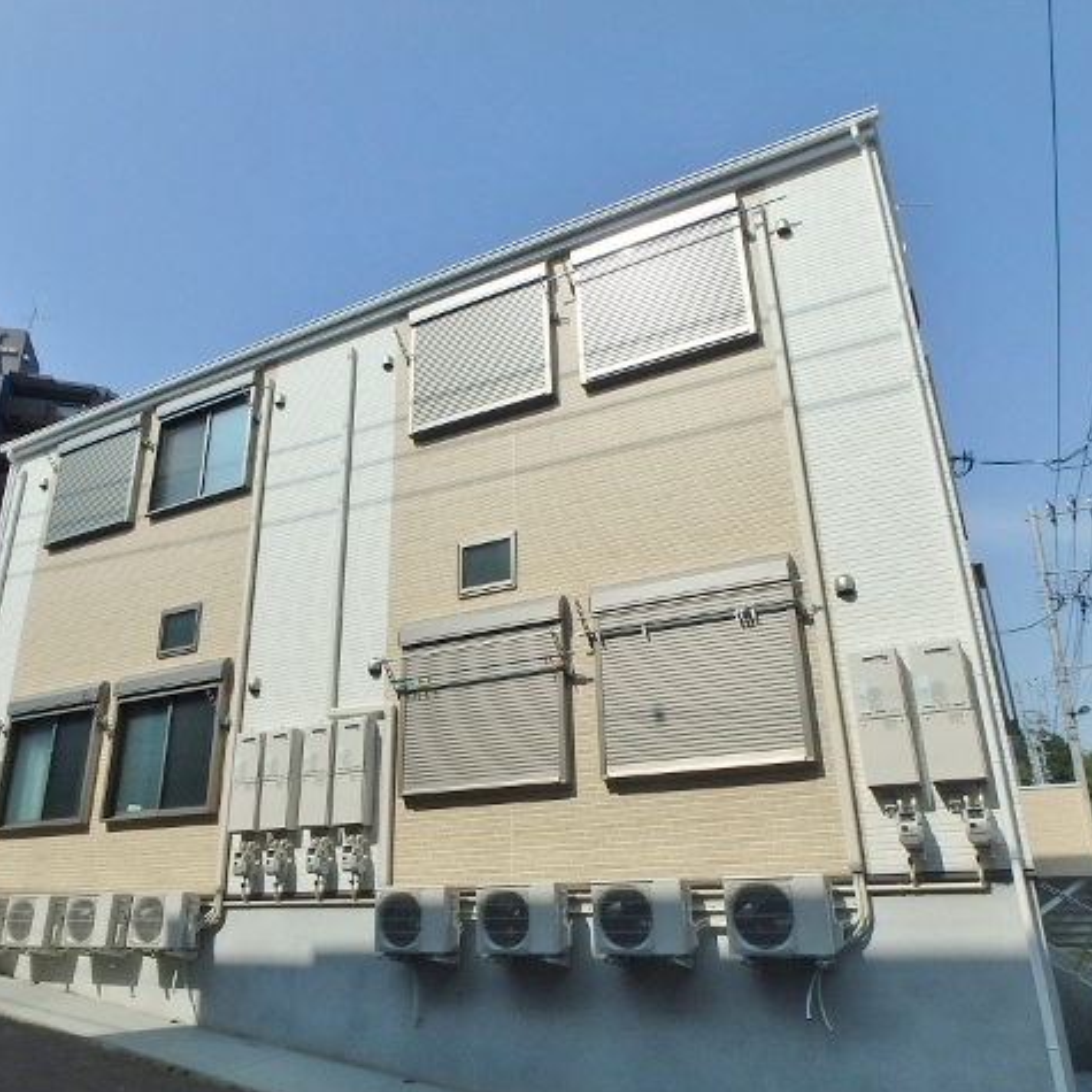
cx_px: 492
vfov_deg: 62.9
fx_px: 892
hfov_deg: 62.8
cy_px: 547
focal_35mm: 25
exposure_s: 1/800
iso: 125
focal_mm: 3.7
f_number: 6
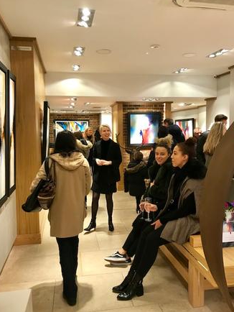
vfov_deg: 61.6
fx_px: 261
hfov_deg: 48.3
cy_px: 155
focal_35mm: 29
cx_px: 114
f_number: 1.8
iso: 40
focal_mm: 3.99
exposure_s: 1/33
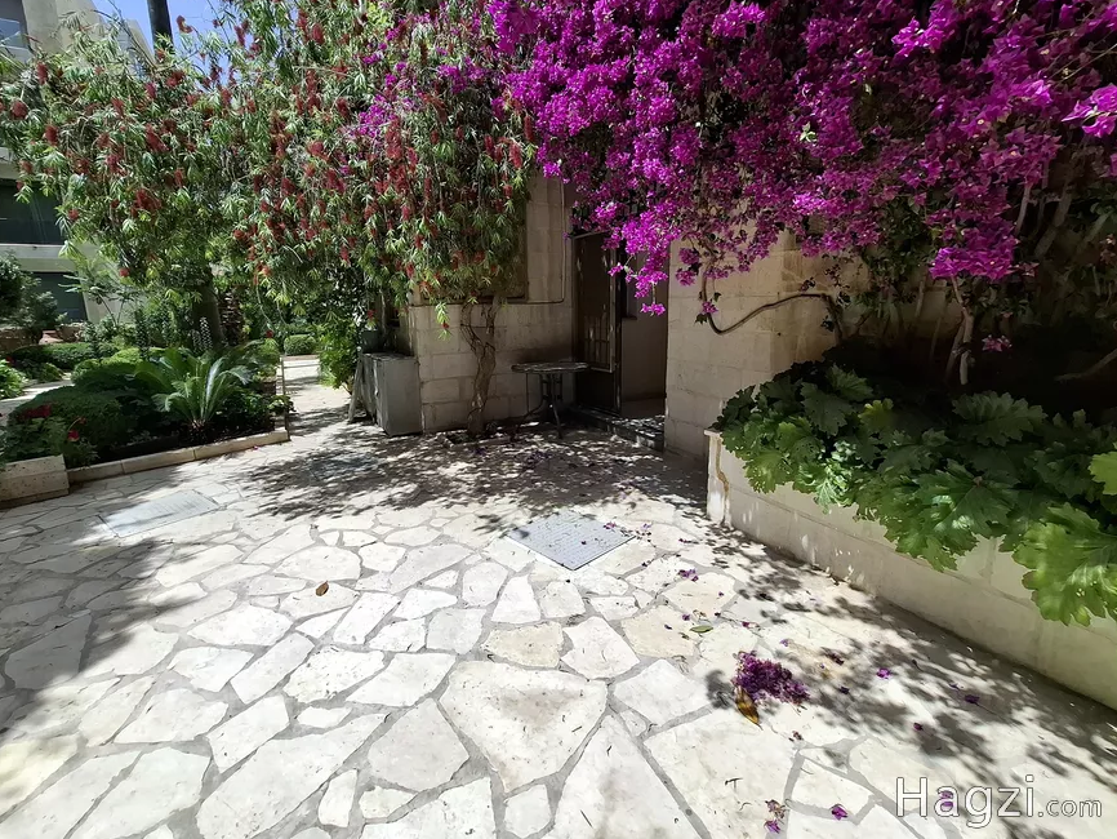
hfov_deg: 101.9
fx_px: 452
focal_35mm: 14
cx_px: 526
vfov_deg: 85.7
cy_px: 403
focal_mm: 1.74
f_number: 2.2
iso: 40
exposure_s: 1/1107
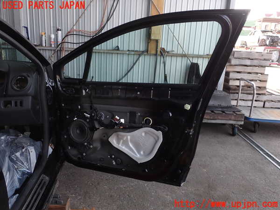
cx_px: 140
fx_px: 243
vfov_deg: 46.8
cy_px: 105
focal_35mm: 30
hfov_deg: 60.0
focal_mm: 5.4
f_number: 3.2
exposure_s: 1/100
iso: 100
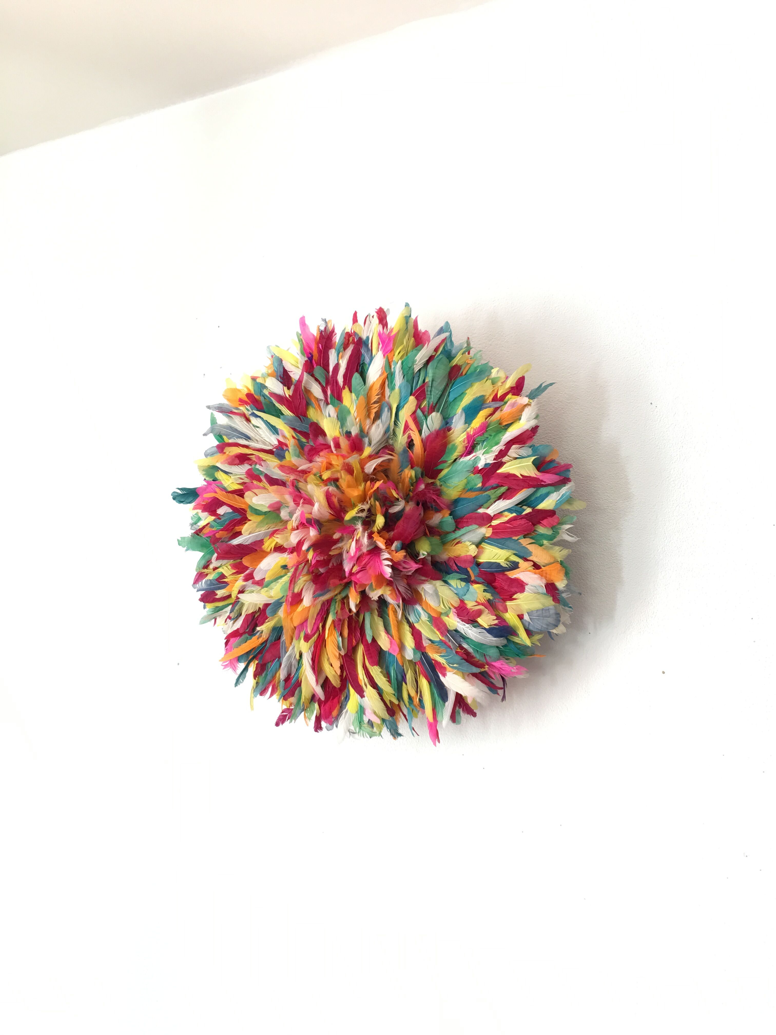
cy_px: 518
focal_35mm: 29
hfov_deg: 48.2
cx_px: 388
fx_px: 867
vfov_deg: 61.7
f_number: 2.2
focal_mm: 4.15
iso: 32
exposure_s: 1/17
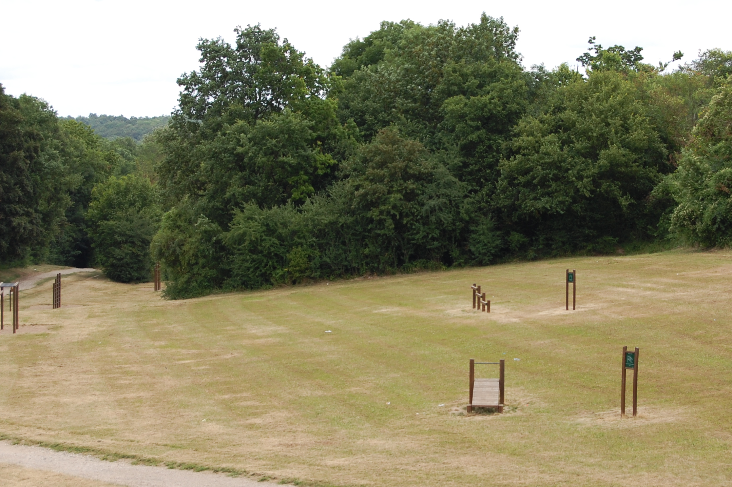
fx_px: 2052
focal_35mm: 101
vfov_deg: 13.5
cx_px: 406
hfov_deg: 20.2
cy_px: 241
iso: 200
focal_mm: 50
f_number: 7.1
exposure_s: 1/200
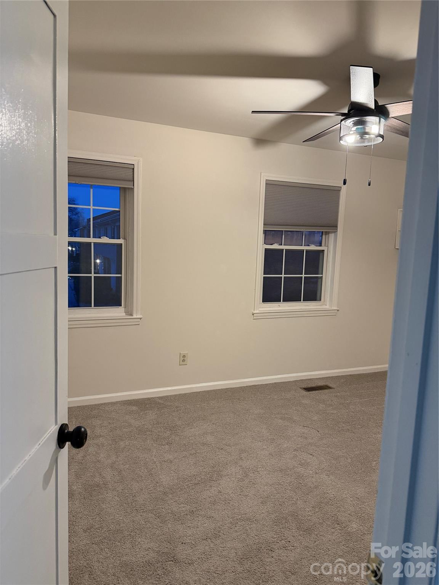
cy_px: 292
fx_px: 406
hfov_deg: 56.8
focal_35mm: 24
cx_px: 220
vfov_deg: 71.6
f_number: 1.78
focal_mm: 6.76
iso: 400
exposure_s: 1/60
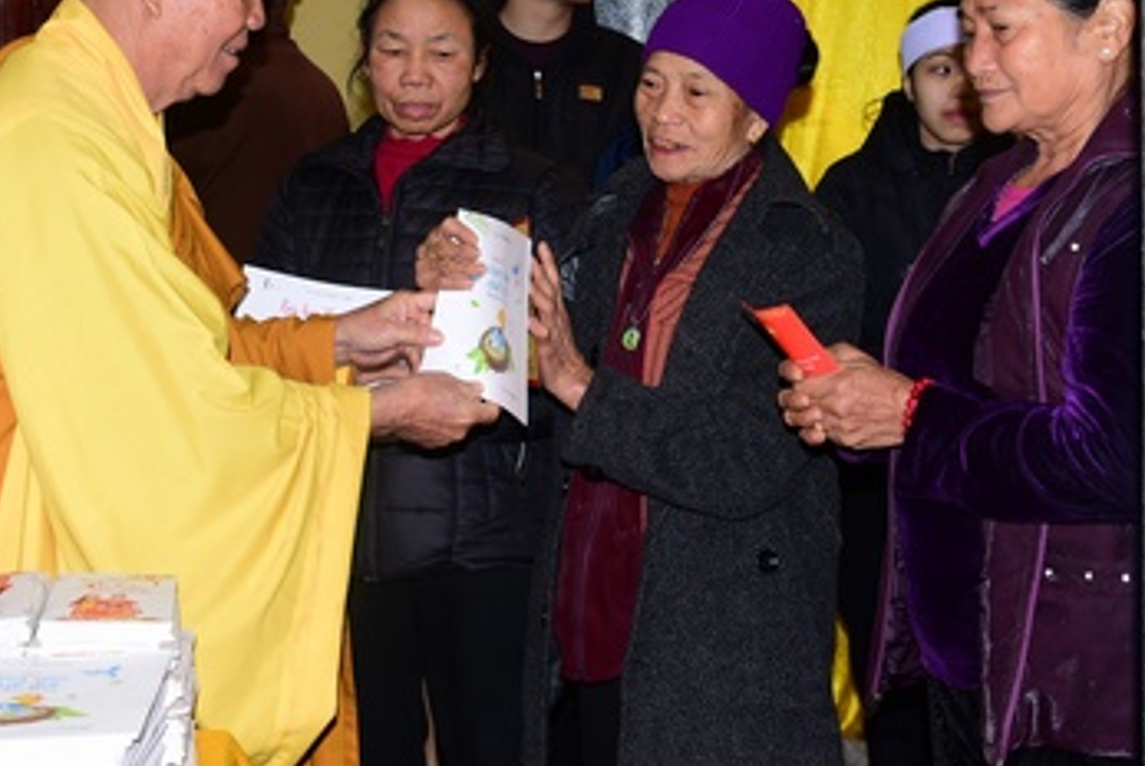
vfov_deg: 22.9
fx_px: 1846
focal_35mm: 58
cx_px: 548
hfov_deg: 34.5
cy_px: 99
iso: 500
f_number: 5
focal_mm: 31
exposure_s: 1/80
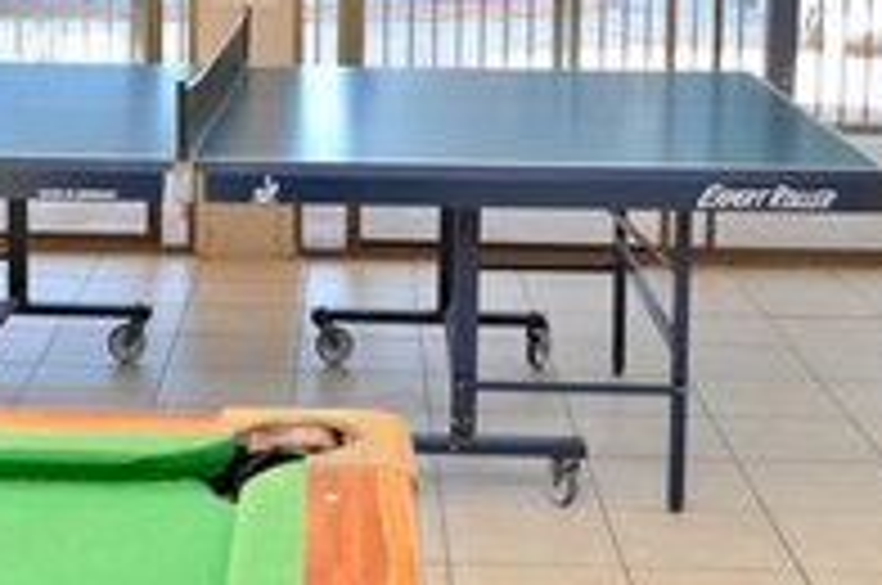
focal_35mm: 81
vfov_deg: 16.5
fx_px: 1981
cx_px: 230
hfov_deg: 24.8
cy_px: 20
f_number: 7.1
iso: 200
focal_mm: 22
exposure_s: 1/50
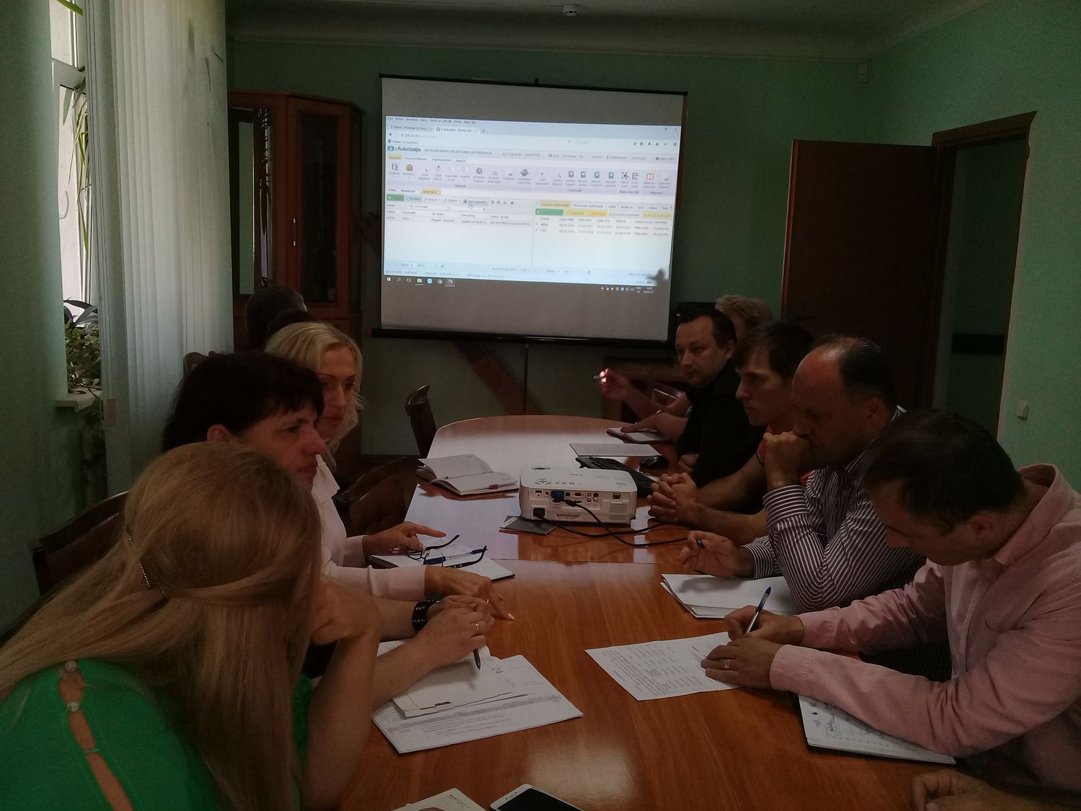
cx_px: 540
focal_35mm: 31
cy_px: 406
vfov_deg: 45.4
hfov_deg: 58.4
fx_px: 968
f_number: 2.2
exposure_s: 1/50
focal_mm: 3.3
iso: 64
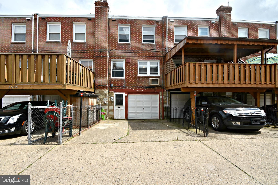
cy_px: 92
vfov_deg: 77.3
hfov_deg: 100.4
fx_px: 116
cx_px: 139
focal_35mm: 15
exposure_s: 1/250
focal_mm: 10
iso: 100
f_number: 8
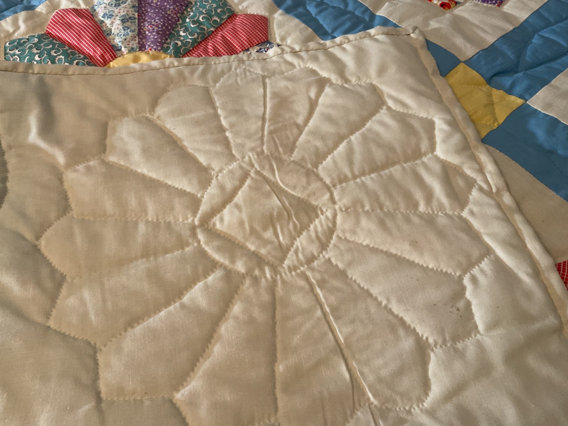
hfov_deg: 61.7
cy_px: 213
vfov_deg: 48.2
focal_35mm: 29
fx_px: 476
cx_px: 284
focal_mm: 3
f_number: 1.8
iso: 100
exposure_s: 1/60
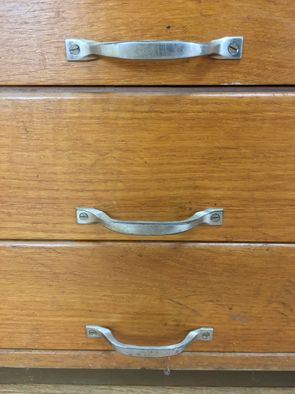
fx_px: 330
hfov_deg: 48.2
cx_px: 148
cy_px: 197
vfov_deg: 61.7
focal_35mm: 29
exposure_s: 1/33
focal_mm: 4.15
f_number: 2.2
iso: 160
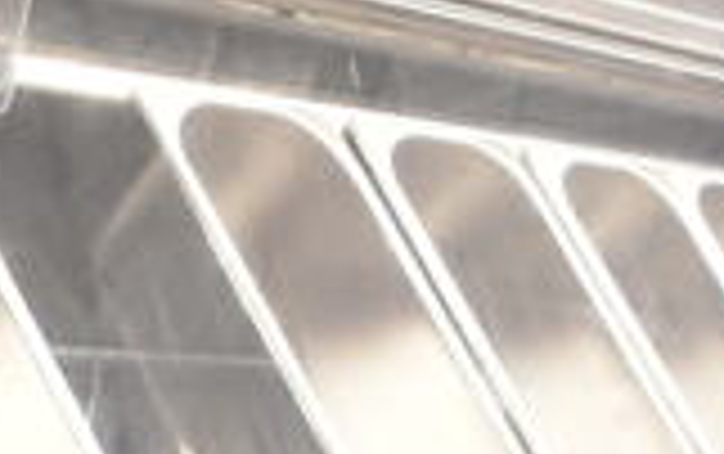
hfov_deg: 17.8
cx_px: 580
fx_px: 2291
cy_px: 701
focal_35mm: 116
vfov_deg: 10.9
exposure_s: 1/125
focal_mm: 20
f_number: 3.8
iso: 2000
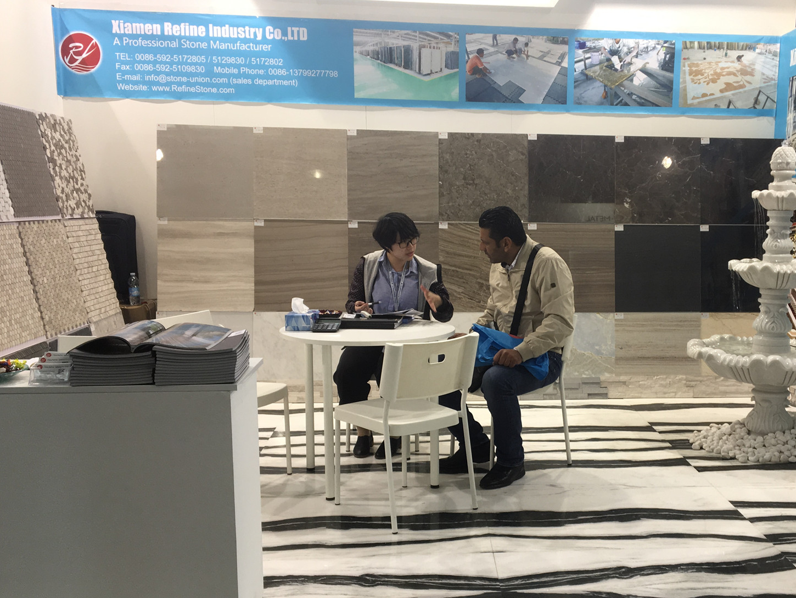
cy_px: 350
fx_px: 920
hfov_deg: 46.1
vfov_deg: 35.9
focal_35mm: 40
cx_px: 523
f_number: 2.2
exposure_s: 1/50
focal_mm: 4.15
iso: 32
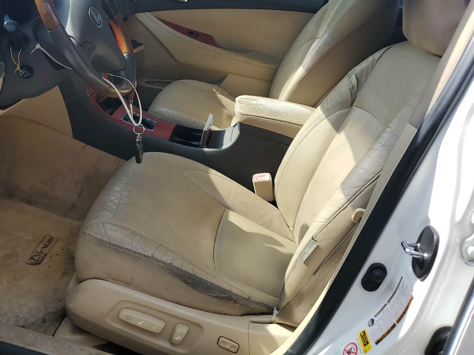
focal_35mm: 38
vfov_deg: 37.0
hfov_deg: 48.3
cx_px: 164
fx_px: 520
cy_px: 100
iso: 50
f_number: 1.5
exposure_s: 1/1250
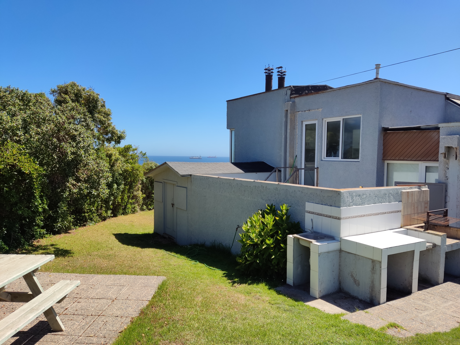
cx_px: 230
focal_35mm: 25
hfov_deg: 69.4
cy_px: 172
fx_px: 332
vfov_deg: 54.9
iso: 50
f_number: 1.79
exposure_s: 1/1287
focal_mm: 4.71
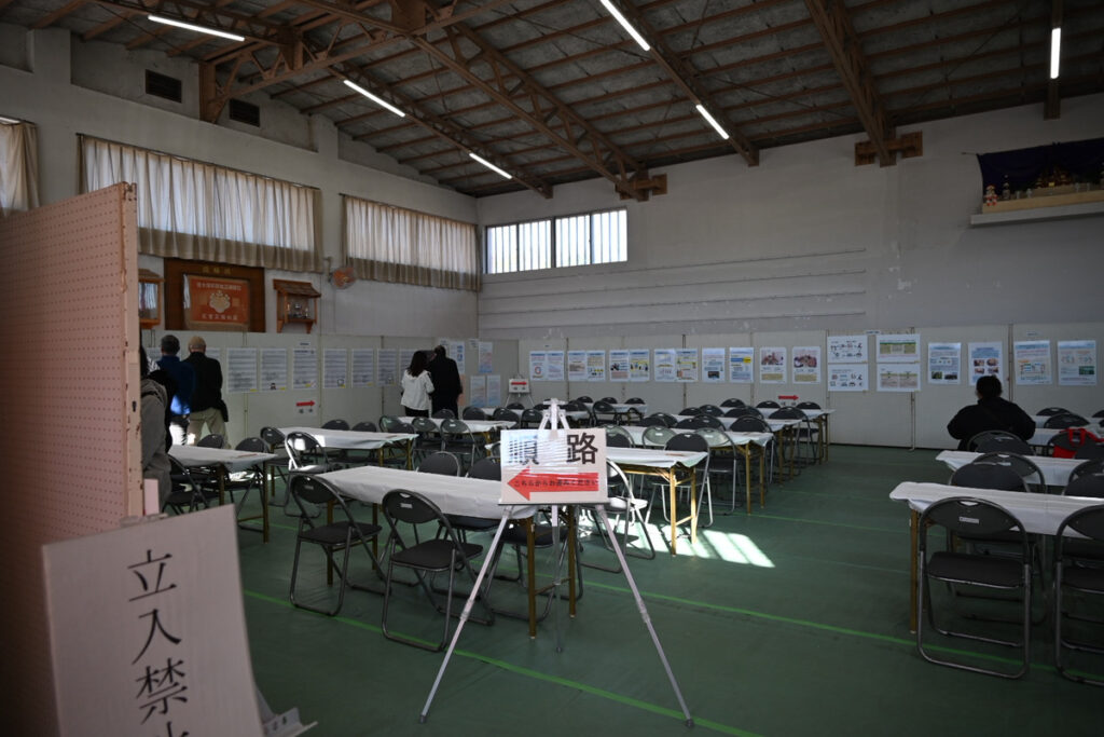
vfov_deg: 53.1
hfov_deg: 73.7
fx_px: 736
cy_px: 368
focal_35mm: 24
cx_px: 552
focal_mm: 24
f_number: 4
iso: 360
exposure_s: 1/250
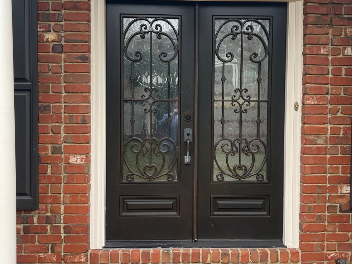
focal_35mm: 40
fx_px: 407
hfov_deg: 46.7
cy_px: 118
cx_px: 195
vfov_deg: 35.9
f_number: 1.5
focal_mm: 5.7
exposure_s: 1/121
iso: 50
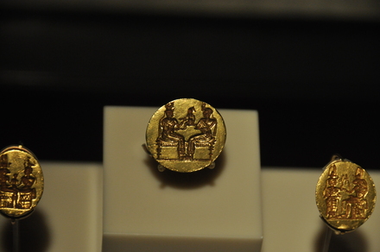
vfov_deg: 4.6
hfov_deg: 6.9
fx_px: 3162
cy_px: 126
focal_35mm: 300
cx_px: 190
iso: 1000
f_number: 5.6
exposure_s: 1/800
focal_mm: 200
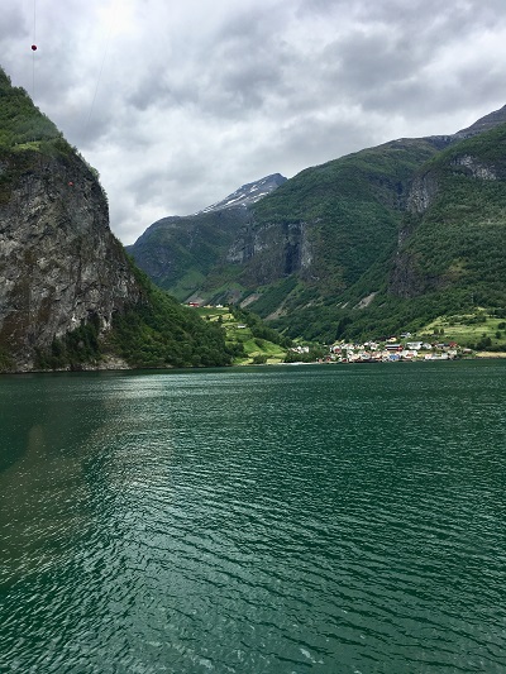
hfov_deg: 48.2
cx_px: 253
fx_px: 565
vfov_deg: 61.6
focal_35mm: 29
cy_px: 337
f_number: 2.2
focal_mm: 4.15
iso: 25
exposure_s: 1/657
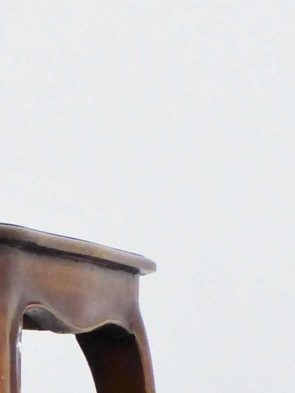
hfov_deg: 8.6
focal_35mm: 161
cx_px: -337
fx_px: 1831
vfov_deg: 11.9
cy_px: 517
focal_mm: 6.1
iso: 400
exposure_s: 1/30
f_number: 3.7
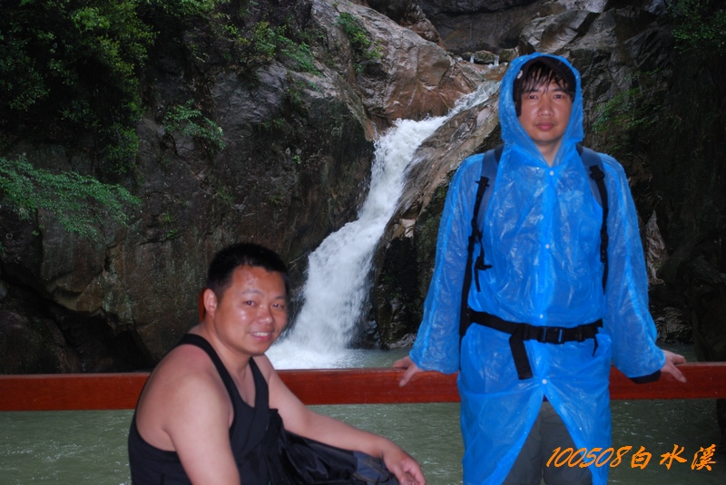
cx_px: 363
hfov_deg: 30.5
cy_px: 242
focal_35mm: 66
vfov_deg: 20.7
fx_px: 1332
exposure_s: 1/60
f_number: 5.3
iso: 450
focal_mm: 44
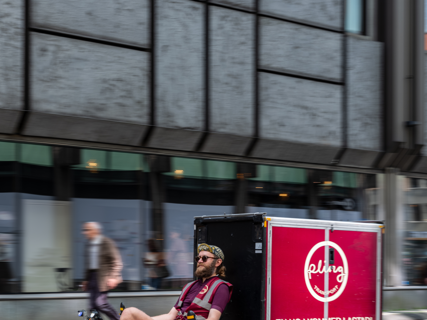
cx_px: 123
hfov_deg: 27.9
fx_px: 851
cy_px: 262
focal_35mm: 69
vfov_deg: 21.0
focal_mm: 49.8
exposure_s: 1/50
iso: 125
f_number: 6.4
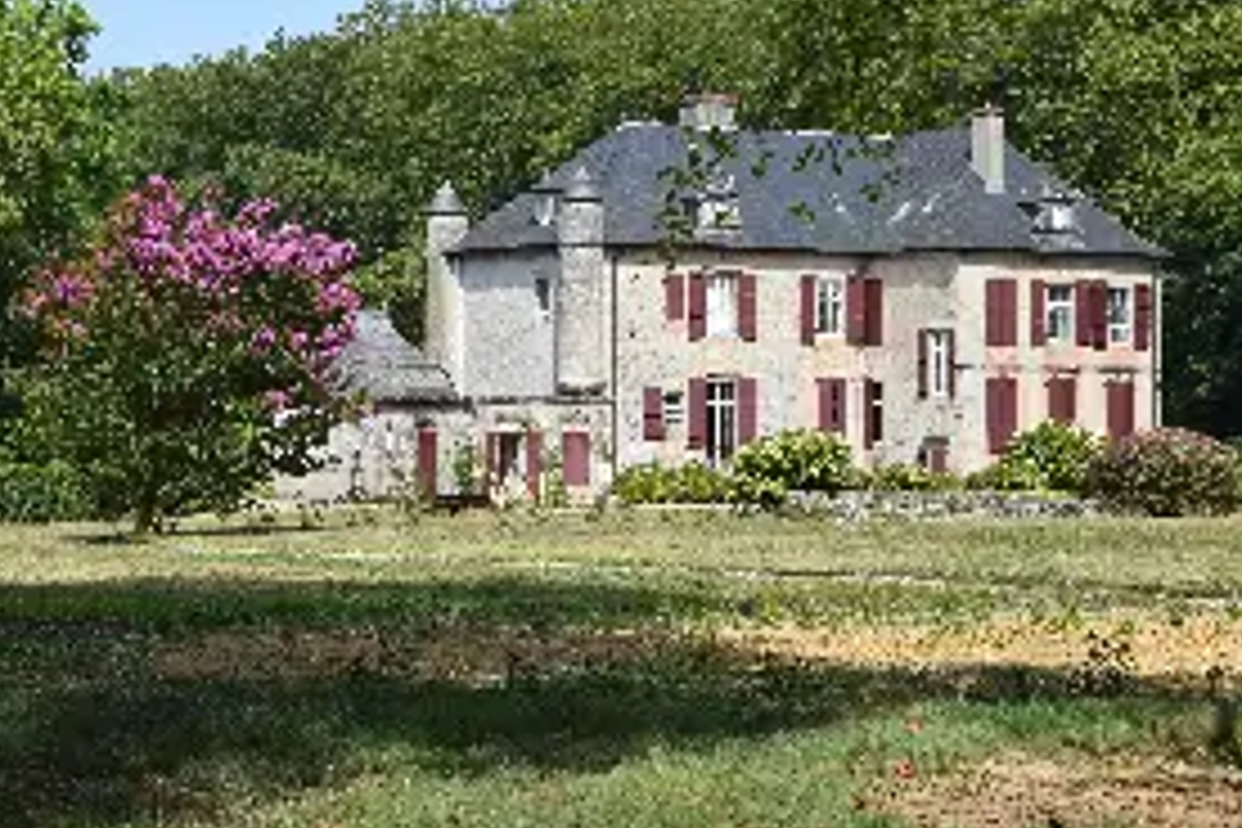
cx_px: 490
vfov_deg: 14.0
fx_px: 3371
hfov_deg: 20.8
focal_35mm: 98
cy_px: 272
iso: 200
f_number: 9
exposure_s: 1/320
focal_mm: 45
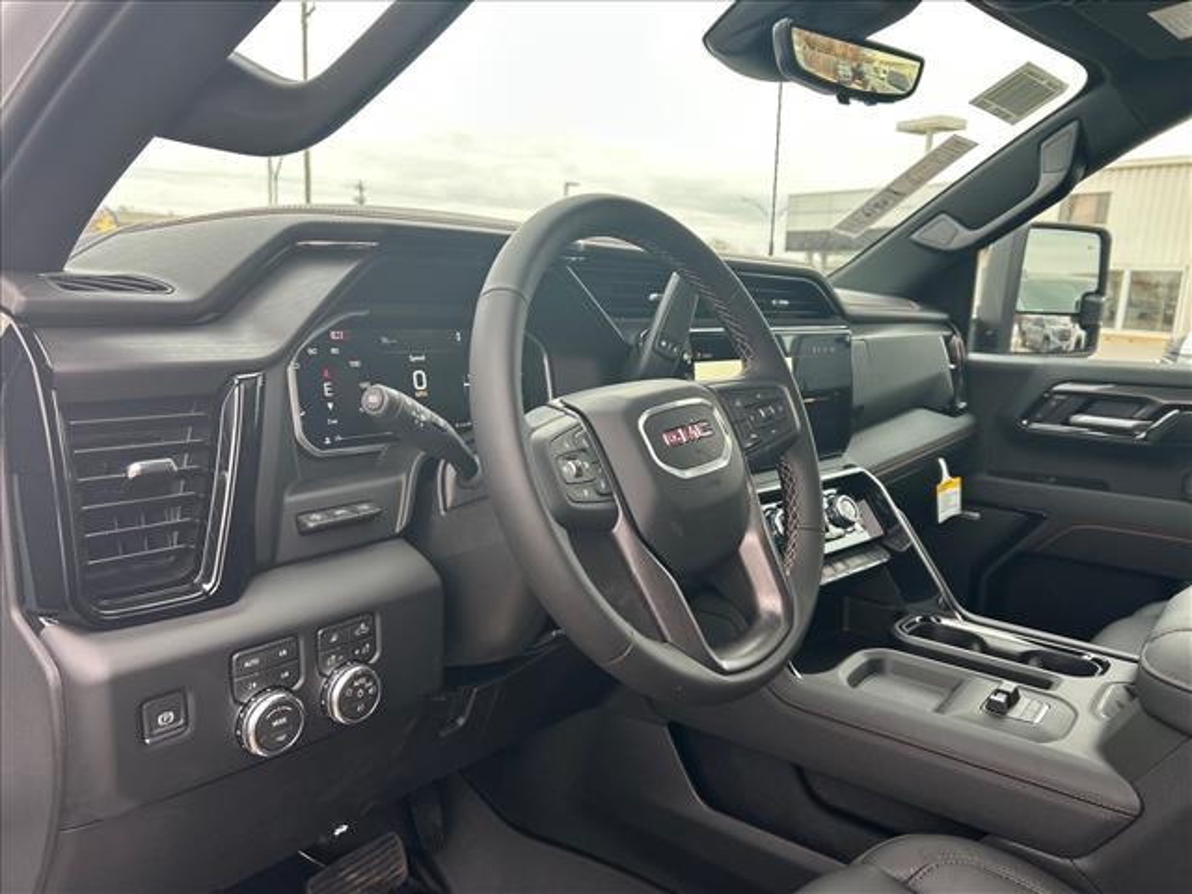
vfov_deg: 53.1
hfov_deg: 67.3
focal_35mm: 26
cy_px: 447
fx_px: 895
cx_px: 596
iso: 64
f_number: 1.5
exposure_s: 1/121
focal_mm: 5.7
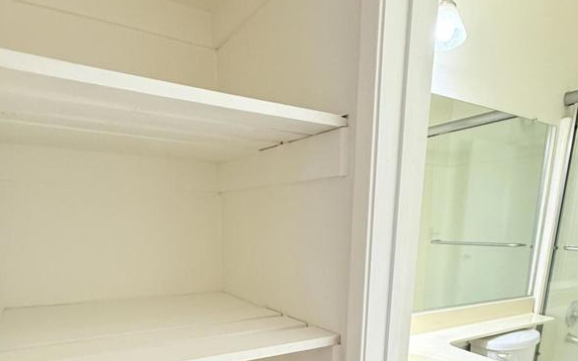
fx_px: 410
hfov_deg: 70.4
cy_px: 323
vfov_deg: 43.6
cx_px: 291
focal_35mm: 26
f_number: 2.2
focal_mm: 2.22
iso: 400
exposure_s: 1/60
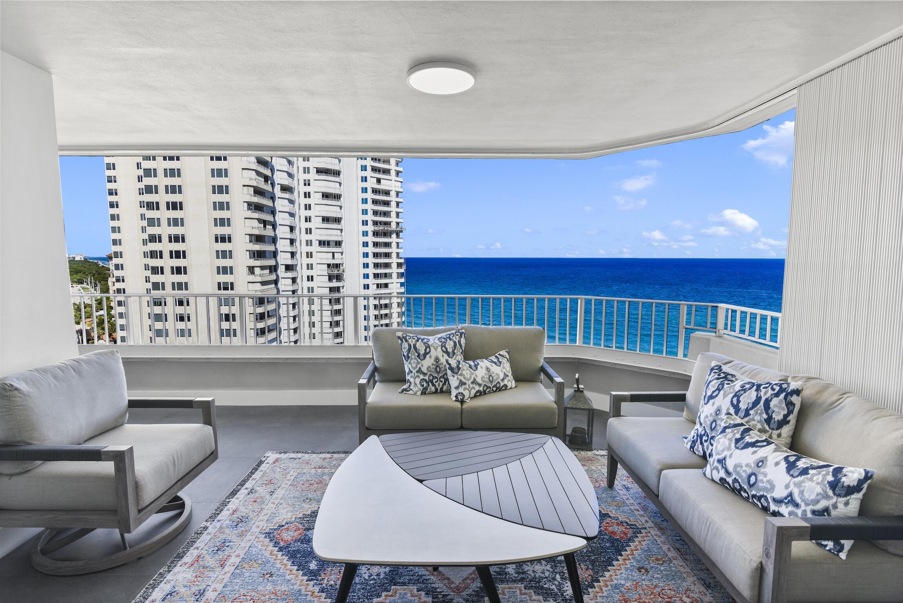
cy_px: 302
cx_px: 452
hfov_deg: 90.0
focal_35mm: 18
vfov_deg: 67.4
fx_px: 452
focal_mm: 18
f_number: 8
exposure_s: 1/30
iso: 200
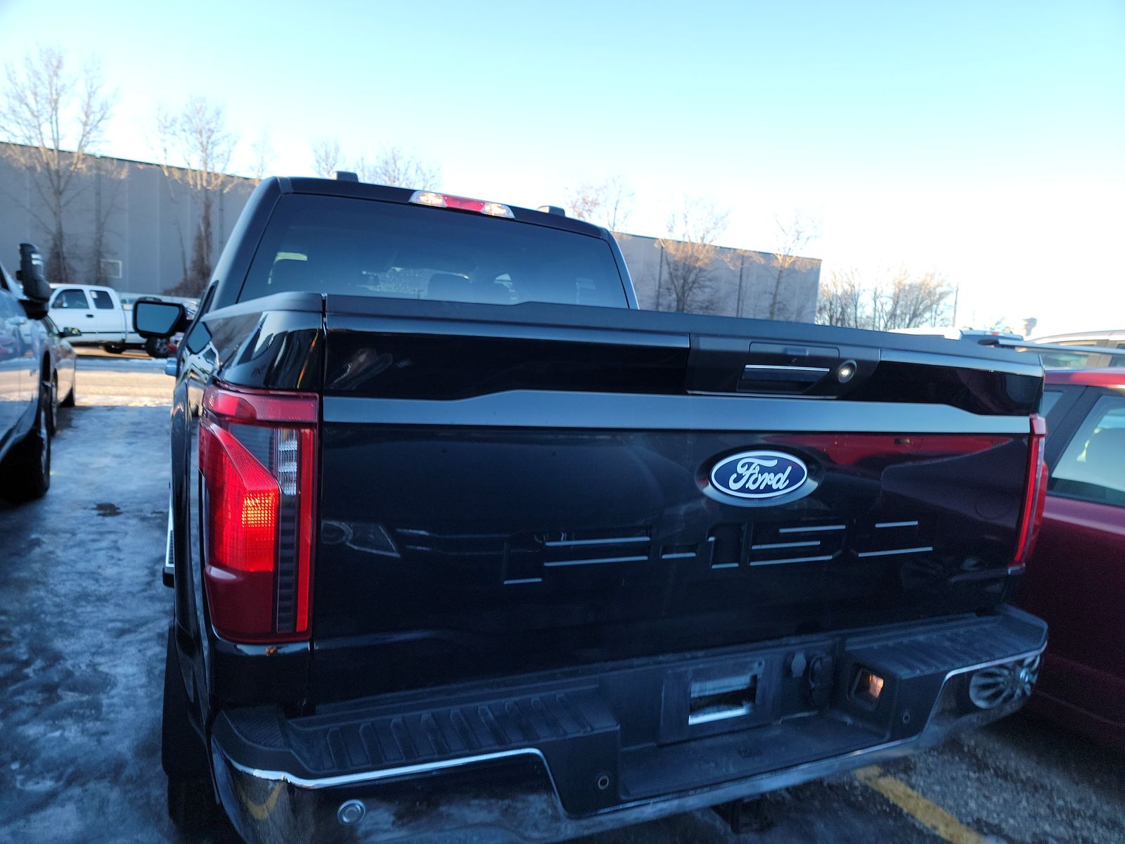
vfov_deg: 56.8
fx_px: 780
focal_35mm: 24
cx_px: 562
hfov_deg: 71.6
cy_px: 422
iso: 56
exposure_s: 1/119
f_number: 1.8
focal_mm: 6.7
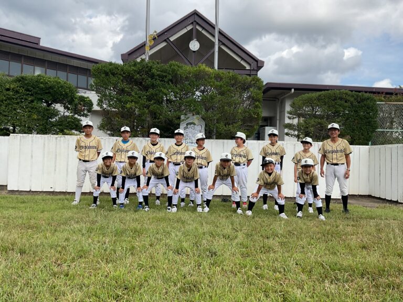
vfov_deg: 48.2
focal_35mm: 29
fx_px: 338
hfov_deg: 61.7
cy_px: 151
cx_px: 202
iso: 16
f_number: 1.8
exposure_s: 1/1035
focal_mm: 3
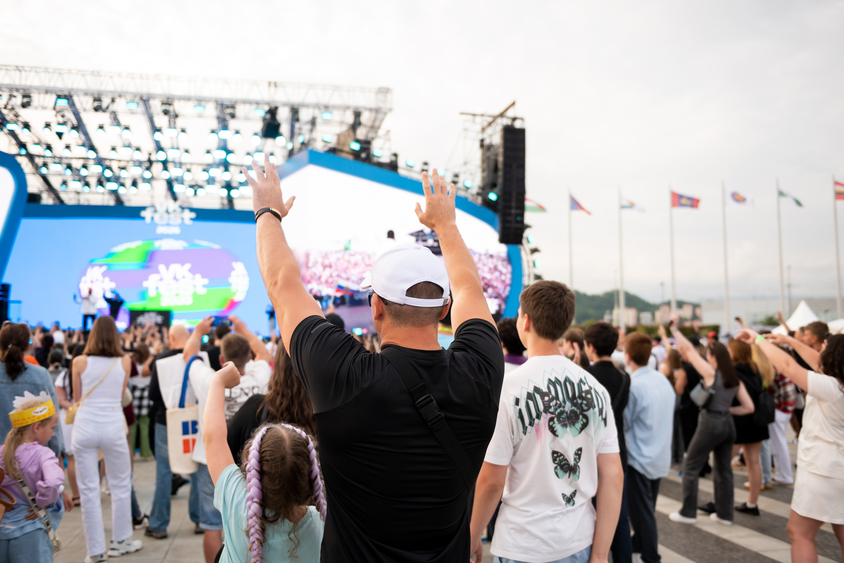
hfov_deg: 60.3
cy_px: 282
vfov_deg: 42.3
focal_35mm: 31
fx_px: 727
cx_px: 422
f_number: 2.8
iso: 320
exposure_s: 1/800
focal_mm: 31
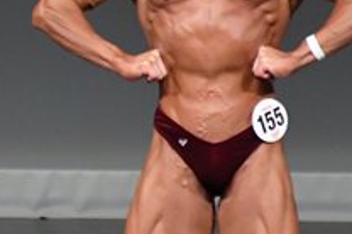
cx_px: -206
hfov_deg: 1.6
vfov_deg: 1.1
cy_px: 119
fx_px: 12564
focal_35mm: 1287
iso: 4000
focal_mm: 230
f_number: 5.6
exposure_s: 1/400
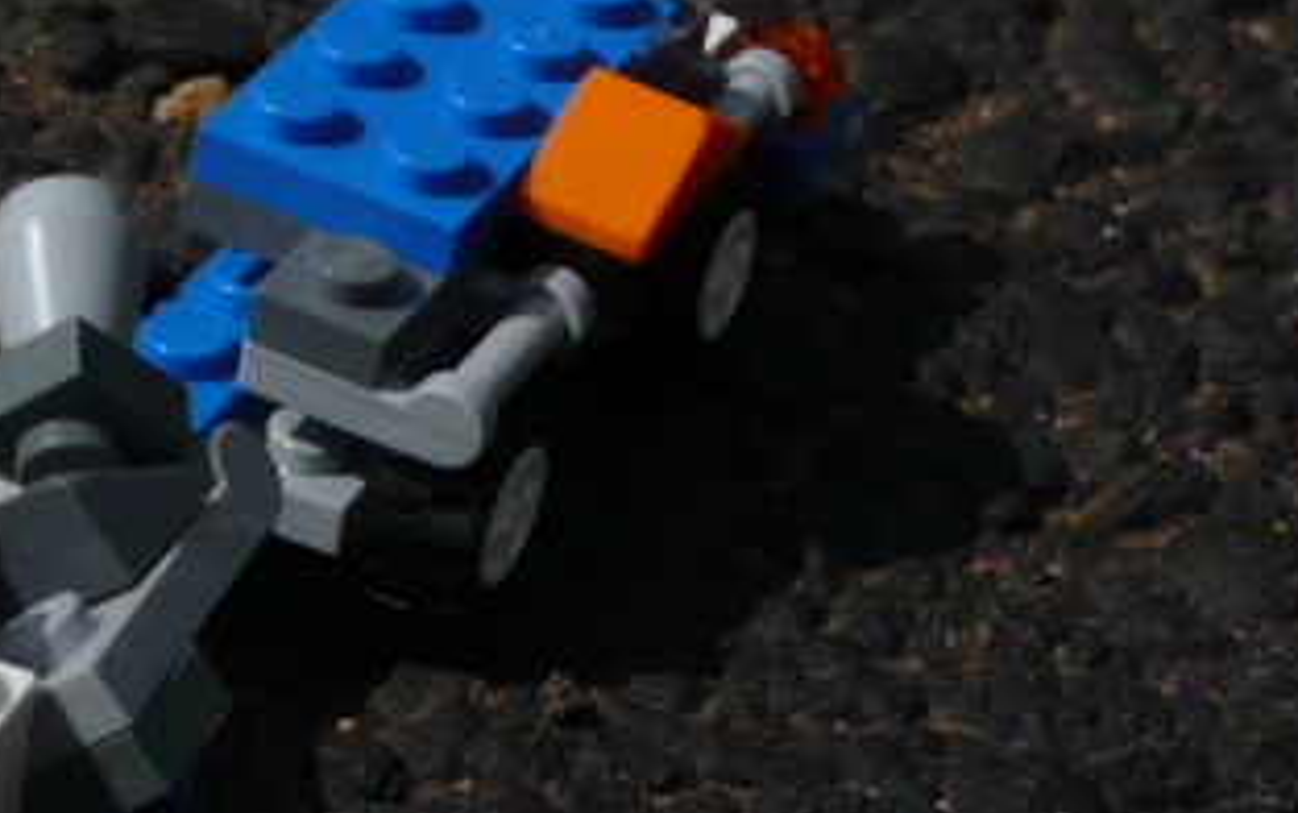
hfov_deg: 14.4
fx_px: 5061
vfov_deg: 9.1
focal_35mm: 143
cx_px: 33
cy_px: 780
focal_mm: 8.4
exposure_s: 1/400
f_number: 11
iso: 100
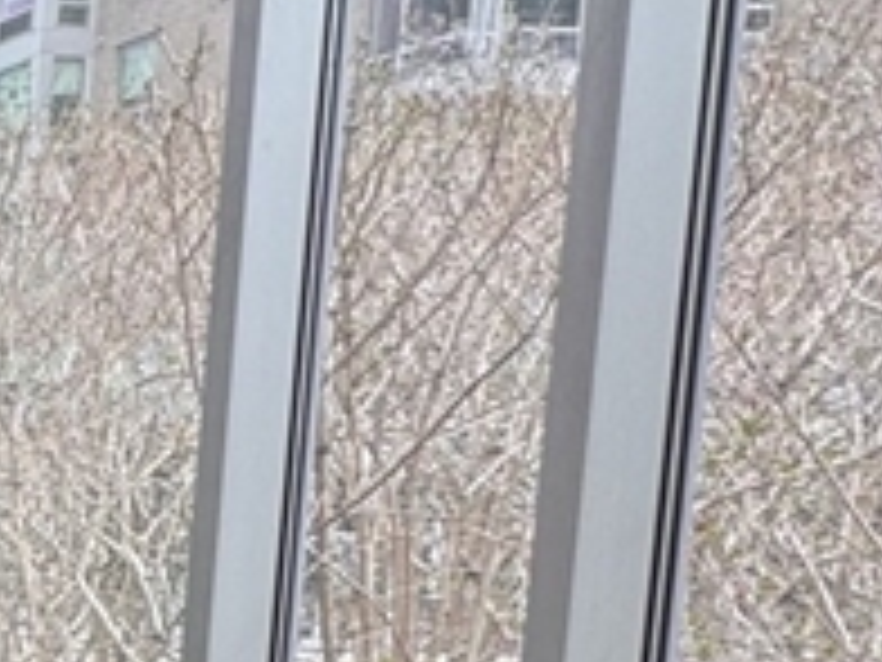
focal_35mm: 73
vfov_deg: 19.6
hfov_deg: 16.8
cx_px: -1026
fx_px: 1860
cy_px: 667
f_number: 2.2
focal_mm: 2.22
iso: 40
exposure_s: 1/124
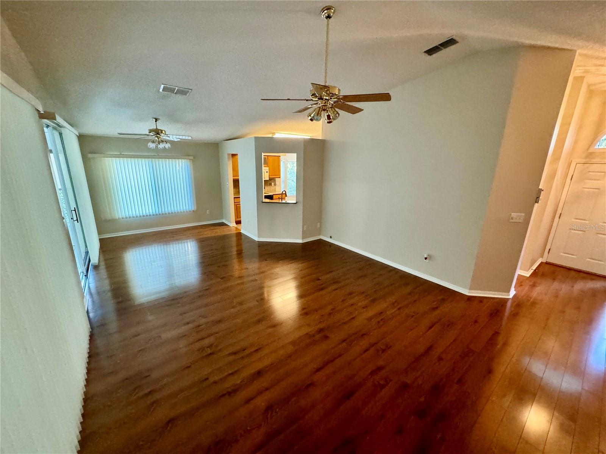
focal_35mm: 14
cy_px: 227
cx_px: 303
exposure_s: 1/60
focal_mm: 2.22
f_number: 2.2
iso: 800
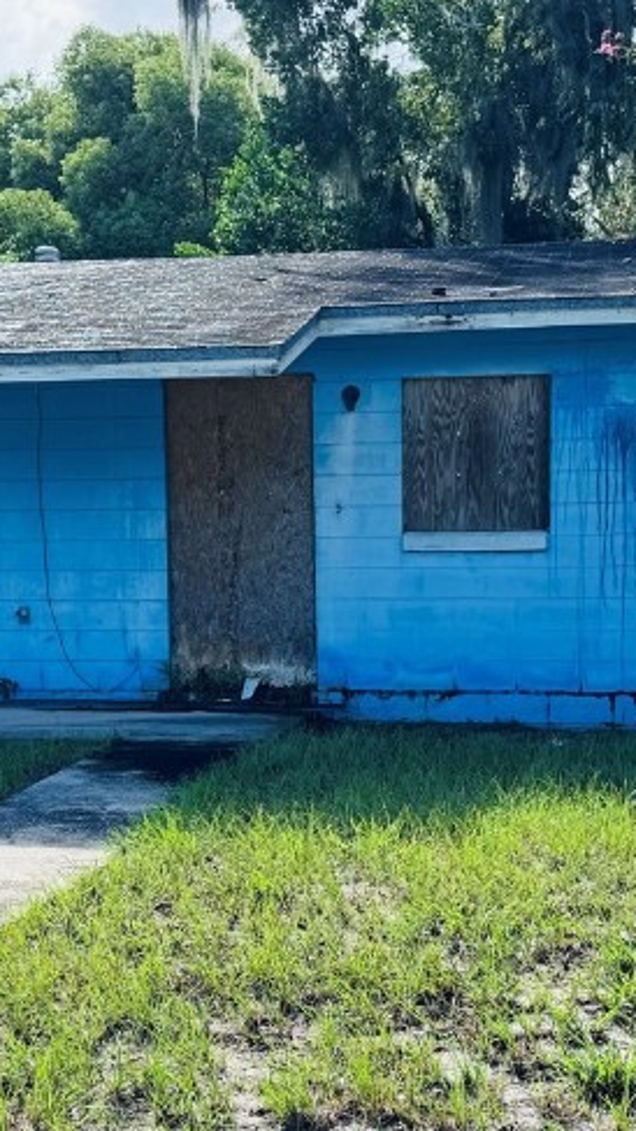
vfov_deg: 37.7
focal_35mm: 55
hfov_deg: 21.8
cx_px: 318
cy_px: 690
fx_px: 1649
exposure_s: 1/2174
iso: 80
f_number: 1.78
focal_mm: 6.76
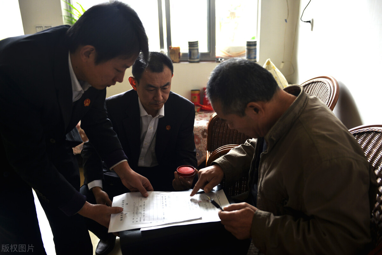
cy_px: 128
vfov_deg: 41.1
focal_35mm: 32
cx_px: 191
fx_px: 340
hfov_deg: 58.7
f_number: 2.8
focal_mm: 32
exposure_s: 1/40
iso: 500
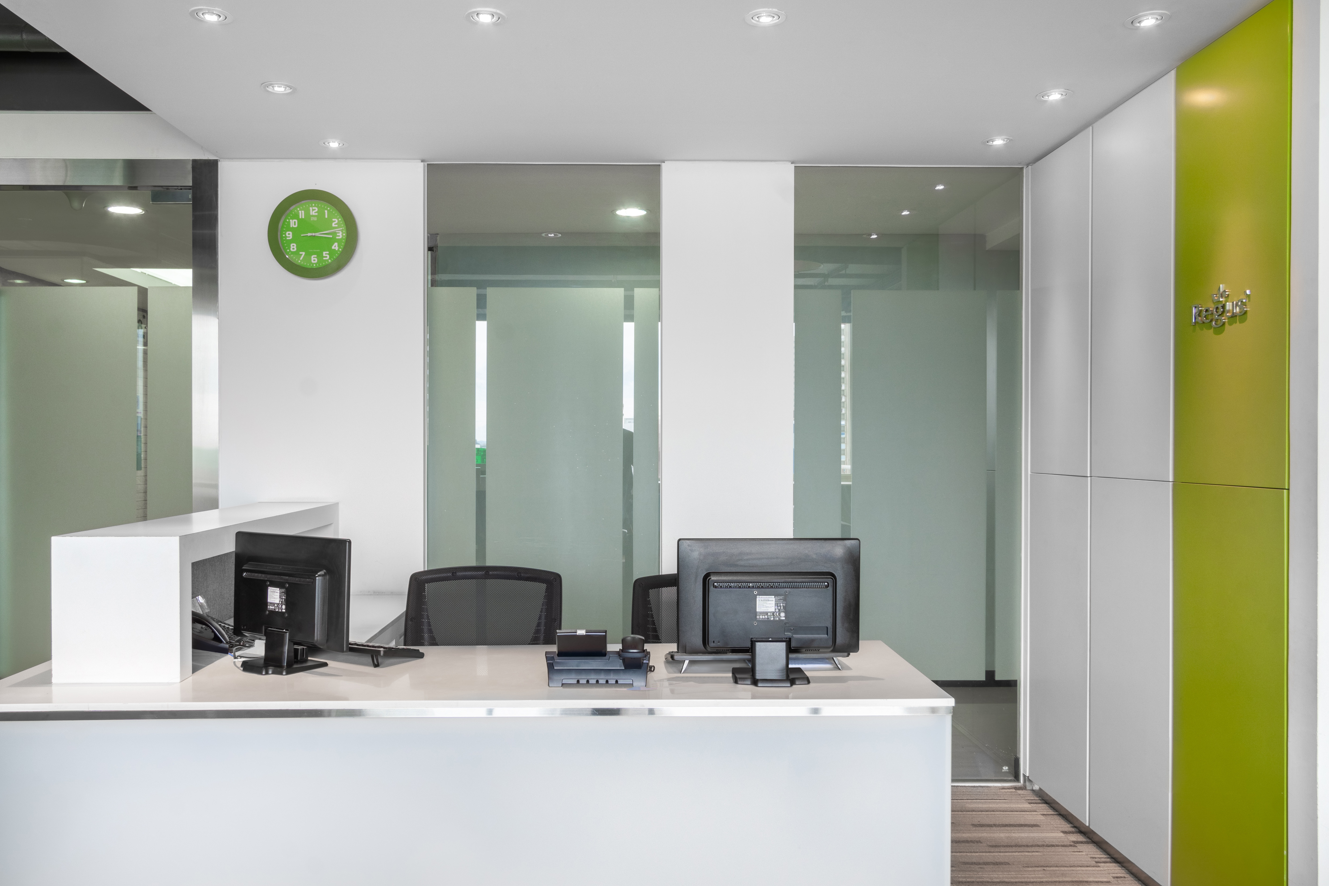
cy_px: 458
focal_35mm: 28
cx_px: 642
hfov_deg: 65.5
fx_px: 1034
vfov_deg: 46.4
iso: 250
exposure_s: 1/60
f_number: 11
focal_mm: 18
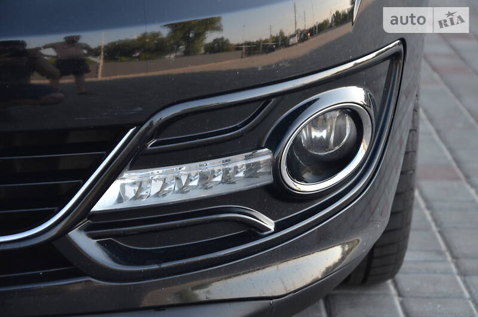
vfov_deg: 13.8
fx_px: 1312
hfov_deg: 20.7
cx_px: 239
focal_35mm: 99
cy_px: 158
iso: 400
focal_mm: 66
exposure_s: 1/60
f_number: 5.3
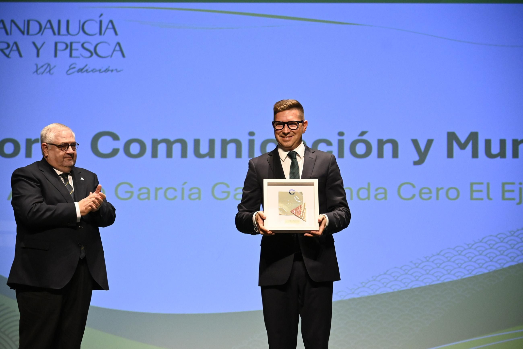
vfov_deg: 10.5
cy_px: 174
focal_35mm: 130
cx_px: 262
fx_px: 1895
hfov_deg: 15.7
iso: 4000
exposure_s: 1/250
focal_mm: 87
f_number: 5
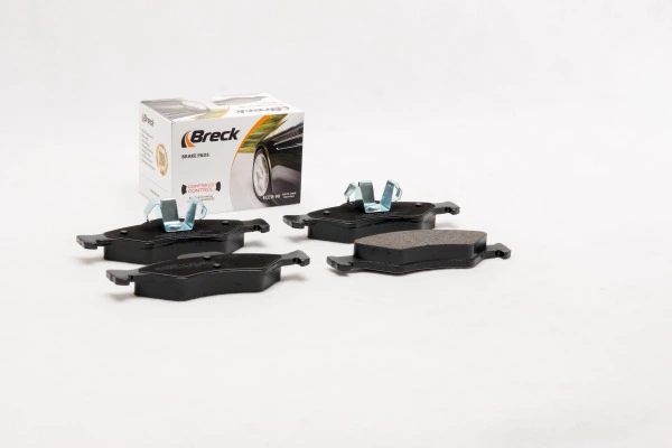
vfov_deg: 15.2
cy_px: 224
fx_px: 1680
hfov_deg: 22.6
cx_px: 336
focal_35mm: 90
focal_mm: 60
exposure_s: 1/125
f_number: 13
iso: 100
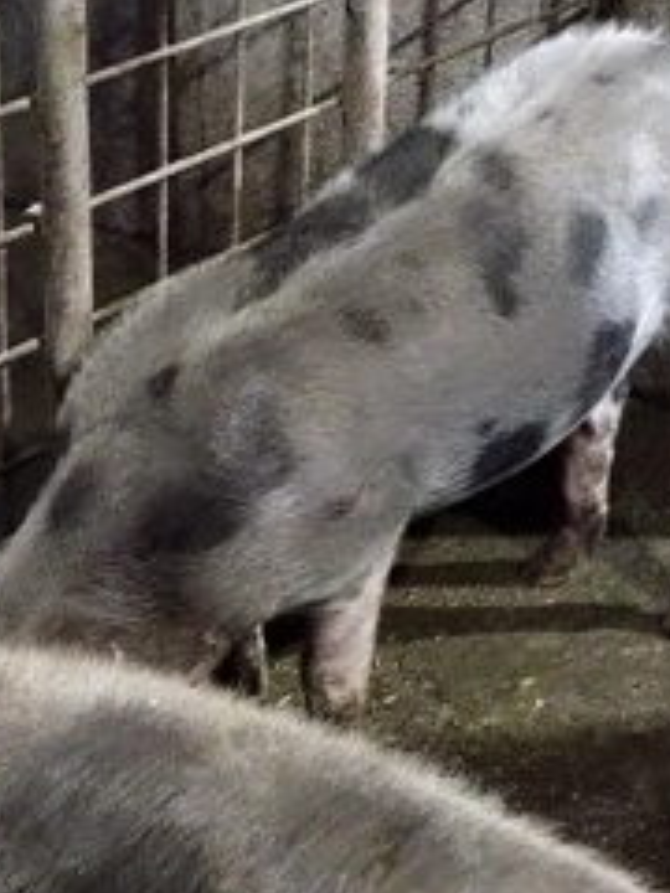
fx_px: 2323
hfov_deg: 16.4
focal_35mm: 90
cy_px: 606
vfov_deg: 21.7
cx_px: 208
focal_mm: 4.75
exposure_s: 1/16.7
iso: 6503
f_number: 1.8
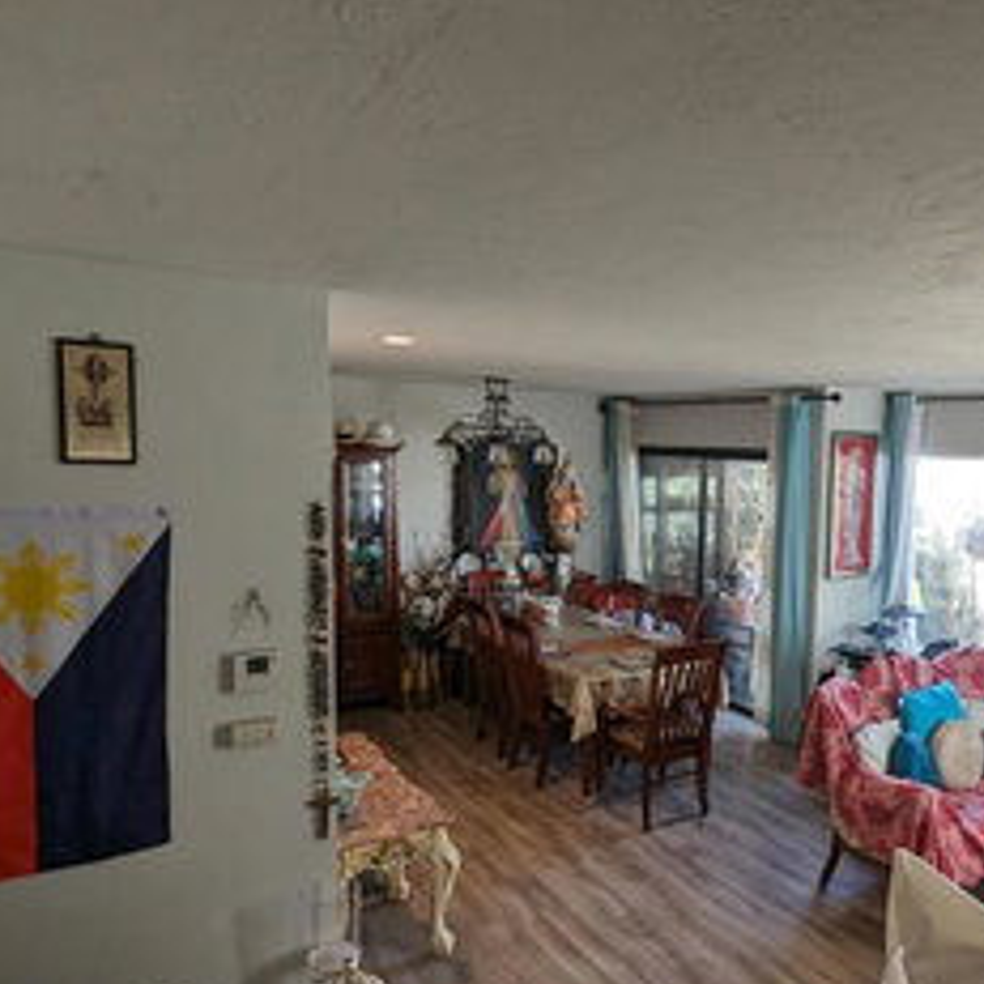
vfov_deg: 60.9
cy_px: 532
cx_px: 692
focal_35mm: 26
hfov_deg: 58.9
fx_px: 836
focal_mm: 2.35
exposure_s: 1/109
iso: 189
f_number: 2.2
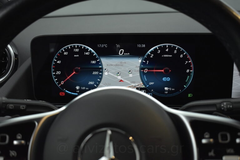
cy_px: 80
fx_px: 270
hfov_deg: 47.9
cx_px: 120
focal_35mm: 40
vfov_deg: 33.1
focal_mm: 27
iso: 1600
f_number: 4
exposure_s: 1/160
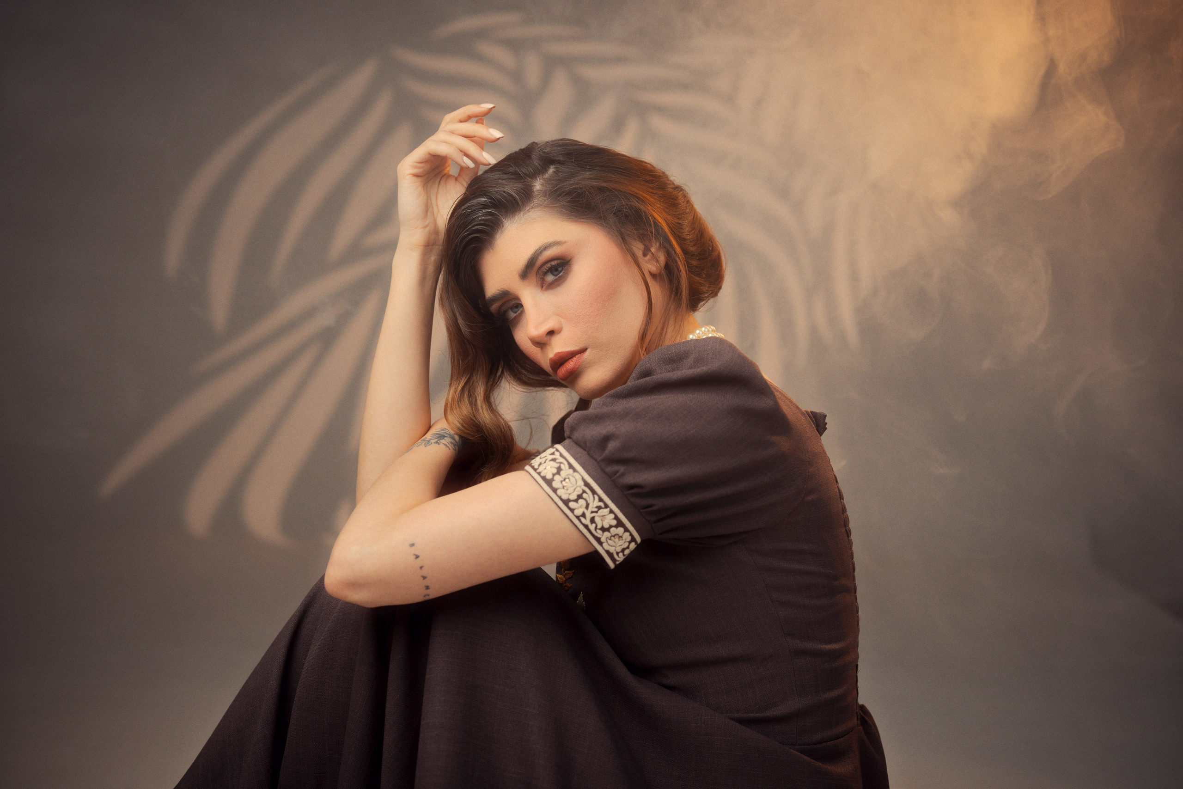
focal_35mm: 50
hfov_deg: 39.6
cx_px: 592
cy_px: 394
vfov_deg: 27.0
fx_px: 1643
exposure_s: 1/200
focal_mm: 50
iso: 125
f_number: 3.2
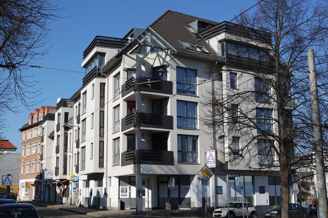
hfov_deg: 40.3
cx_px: 164
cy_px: 109
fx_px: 446
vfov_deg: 27.5
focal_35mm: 49
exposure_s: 1/320
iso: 100
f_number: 7.1
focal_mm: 32
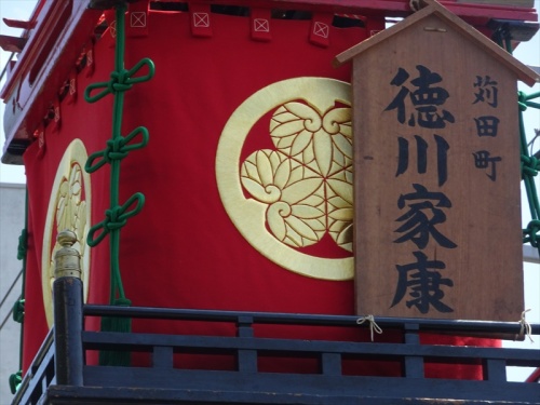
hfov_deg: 7.6
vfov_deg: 5.7
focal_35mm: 262
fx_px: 4087
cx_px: 270
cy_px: 202
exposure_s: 1/250
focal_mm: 44.78
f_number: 6.3
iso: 125
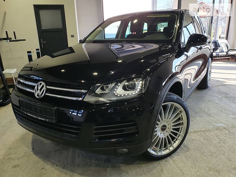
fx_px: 177
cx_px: 118
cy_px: 88
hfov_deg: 67.3
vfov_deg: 53.1
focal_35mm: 26
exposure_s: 1/101
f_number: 2.4
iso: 50
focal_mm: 4.3
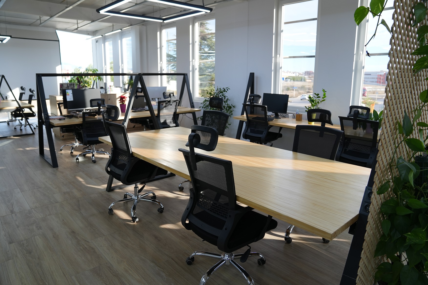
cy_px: 142
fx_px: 285
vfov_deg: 53.1
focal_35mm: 24
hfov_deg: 73.7
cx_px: 214
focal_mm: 24
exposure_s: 1/100
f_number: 3.5
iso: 320
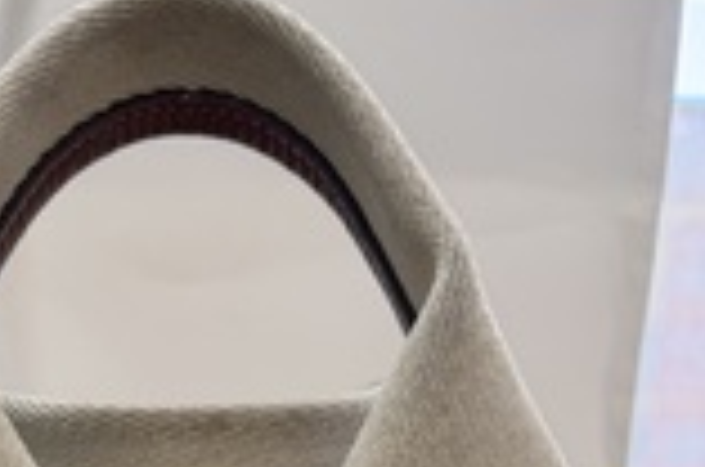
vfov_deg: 16.0
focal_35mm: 68
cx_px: 166
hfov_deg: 29.2
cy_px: 909
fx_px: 1329
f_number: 1.78
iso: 80
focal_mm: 6.76
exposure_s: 1/100
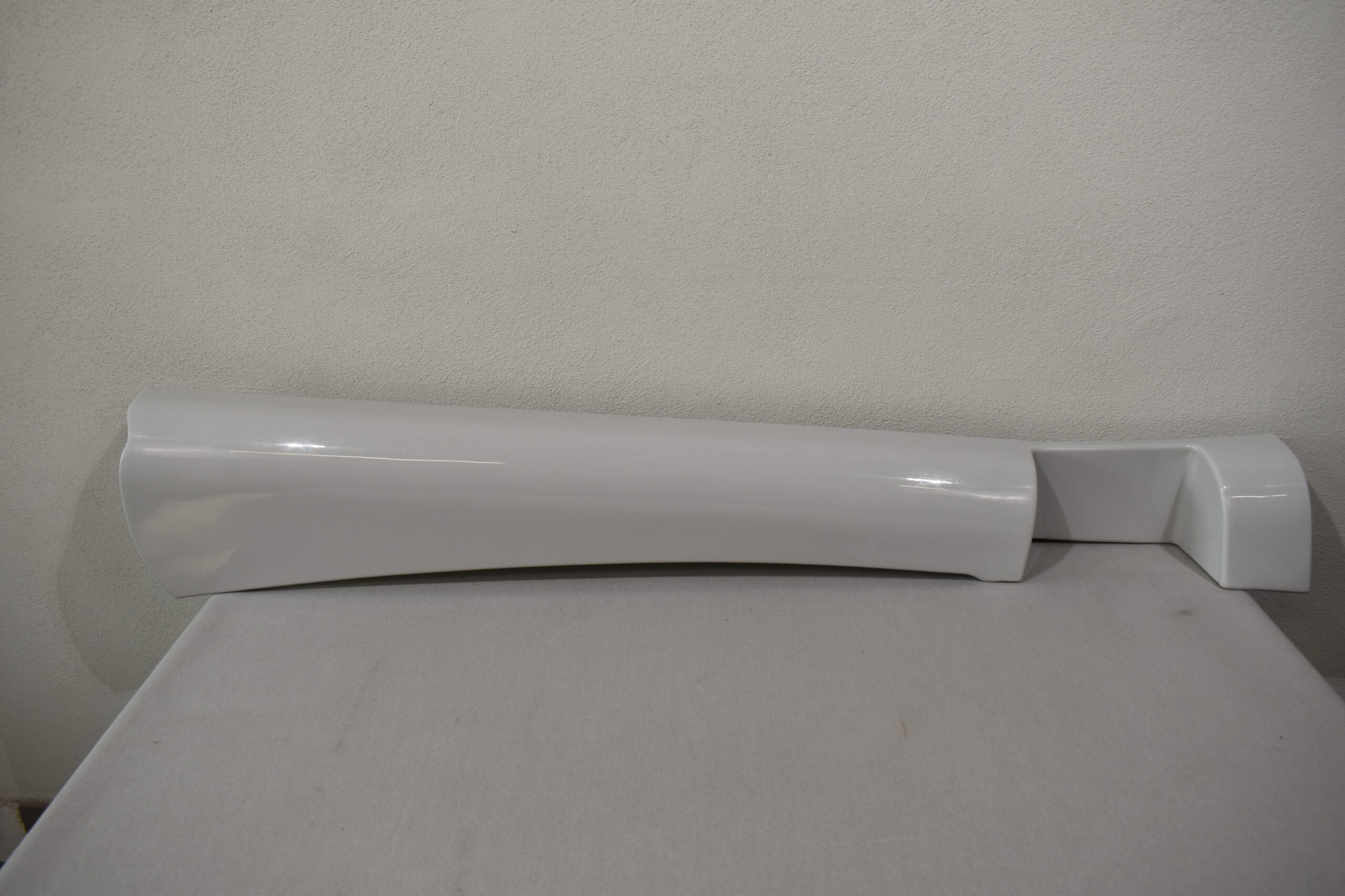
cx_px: 672
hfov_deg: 61.9
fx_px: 1121
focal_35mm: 30
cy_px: 448
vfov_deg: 43.6
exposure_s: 1/125
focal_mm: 20
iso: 220
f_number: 5.6
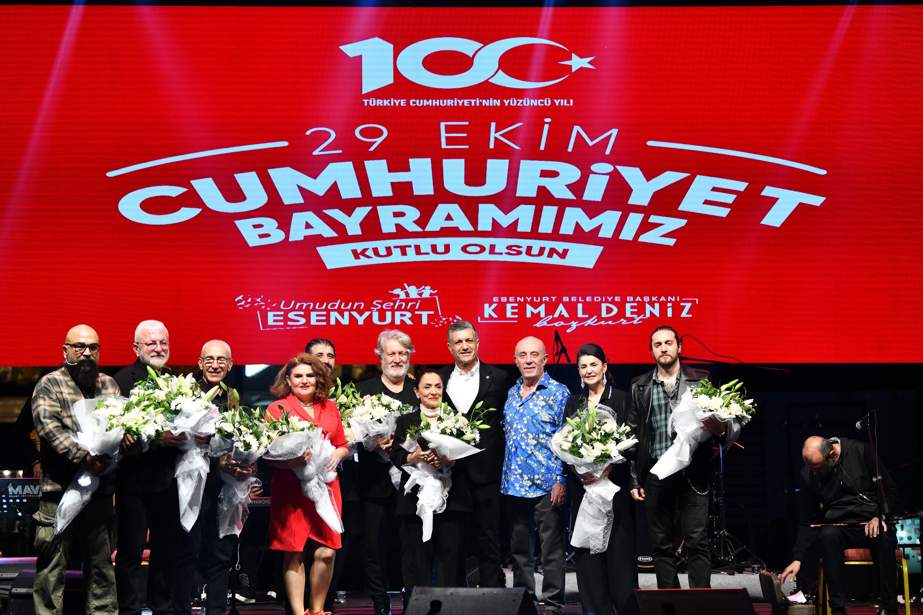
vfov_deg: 14.4
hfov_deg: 21.5
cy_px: 308
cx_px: 462
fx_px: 2436
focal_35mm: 95
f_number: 2.8
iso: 1600
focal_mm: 95
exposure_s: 1/800
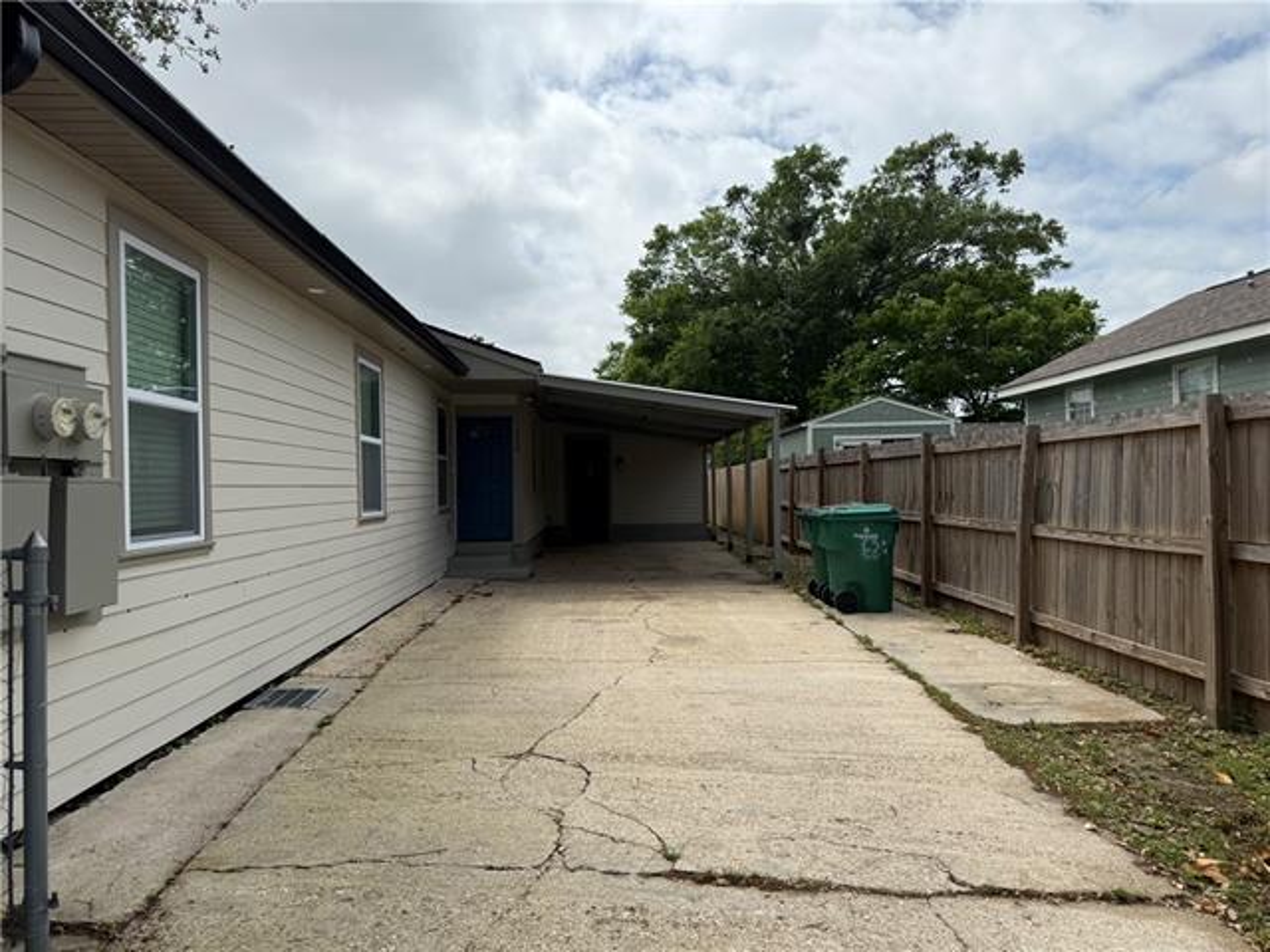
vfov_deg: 56.8
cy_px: 476
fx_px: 881
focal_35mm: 24
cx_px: 635
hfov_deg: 71.6
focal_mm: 6.76
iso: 80
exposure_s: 1/7353
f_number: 1.78
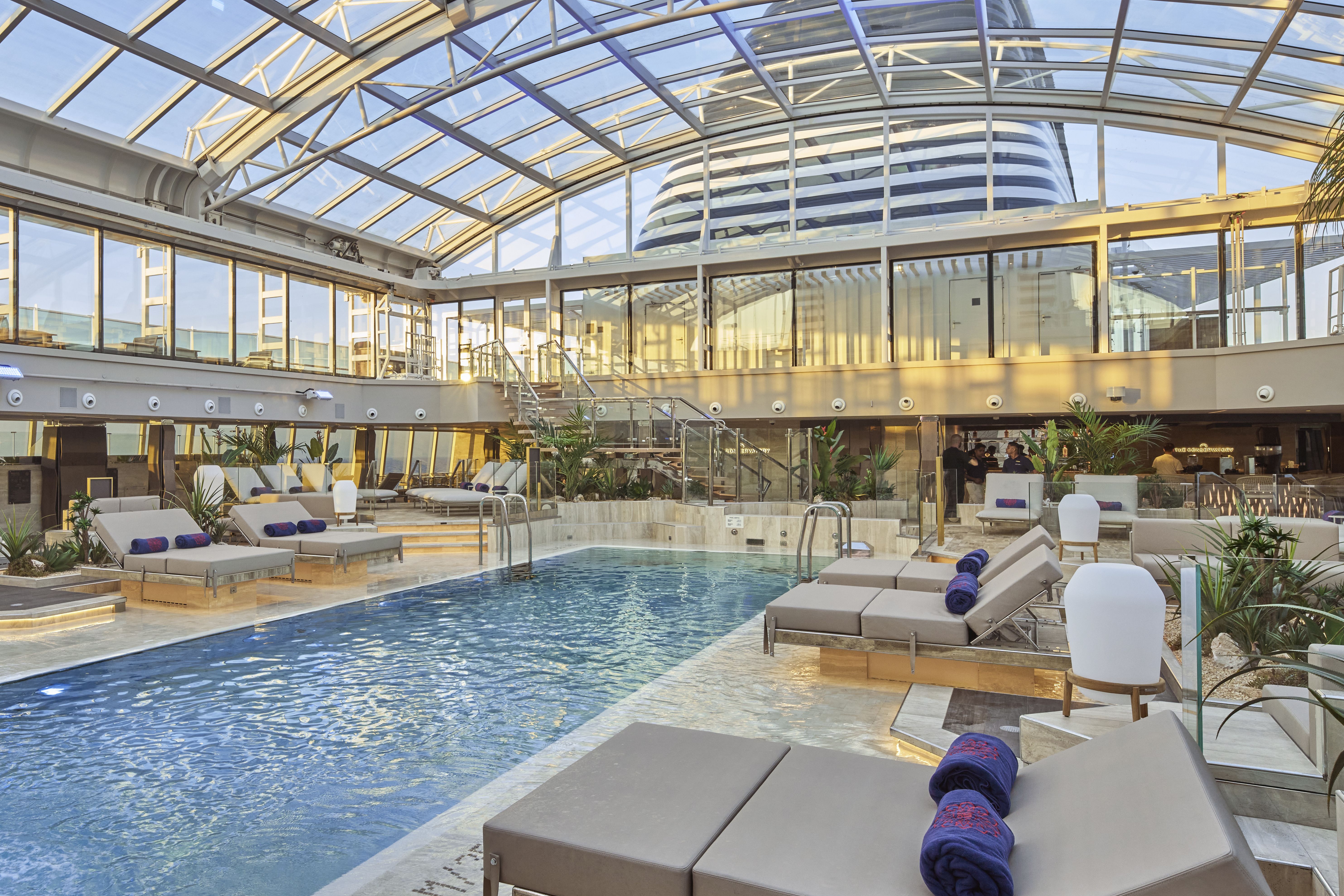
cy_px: 444
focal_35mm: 26
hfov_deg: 67.8
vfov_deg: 49.6
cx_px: 471
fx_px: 971
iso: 500
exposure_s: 1/50
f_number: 9
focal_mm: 18
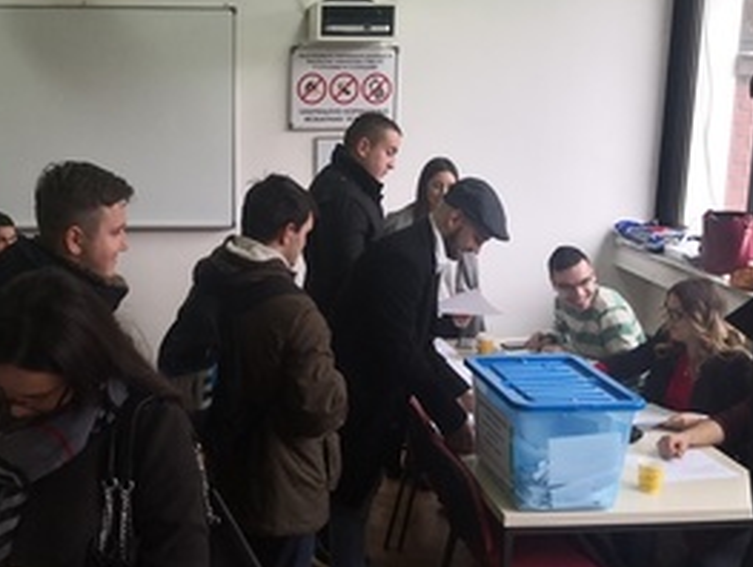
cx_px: 255
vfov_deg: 36.0
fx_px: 871
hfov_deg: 46.1
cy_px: 256
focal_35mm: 40
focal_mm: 3.95
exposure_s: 1/100
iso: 160
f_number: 1.6
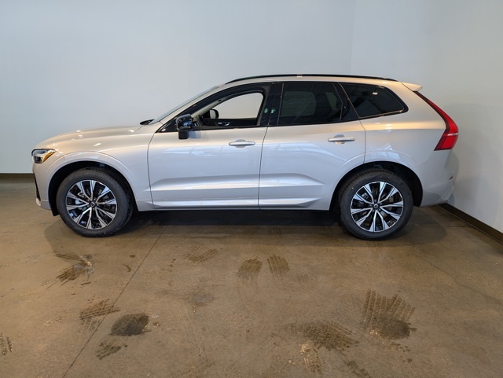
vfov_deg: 56.9
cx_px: 252
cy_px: 189
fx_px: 349
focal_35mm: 24
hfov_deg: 71.6
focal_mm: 6.9
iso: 21
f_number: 1.68
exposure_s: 1/30
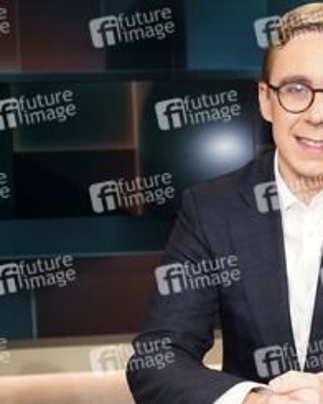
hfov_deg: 22.9
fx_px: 765
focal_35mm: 64
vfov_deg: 29.5
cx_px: 319
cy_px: 234
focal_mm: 37
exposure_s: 1/160
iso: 2000
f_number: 5
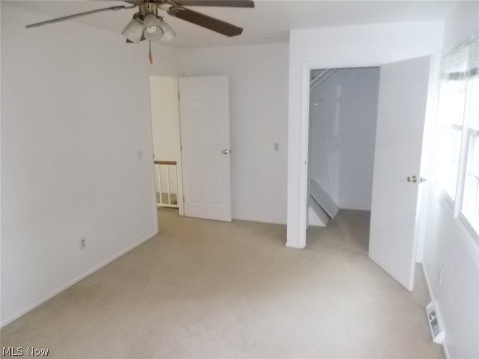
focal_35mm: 26
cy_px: 180
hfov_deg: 67.3
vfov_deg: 53.1
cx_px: 240
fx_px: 360
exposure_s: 1/25
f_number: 3.2
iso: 500
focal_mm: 4.6
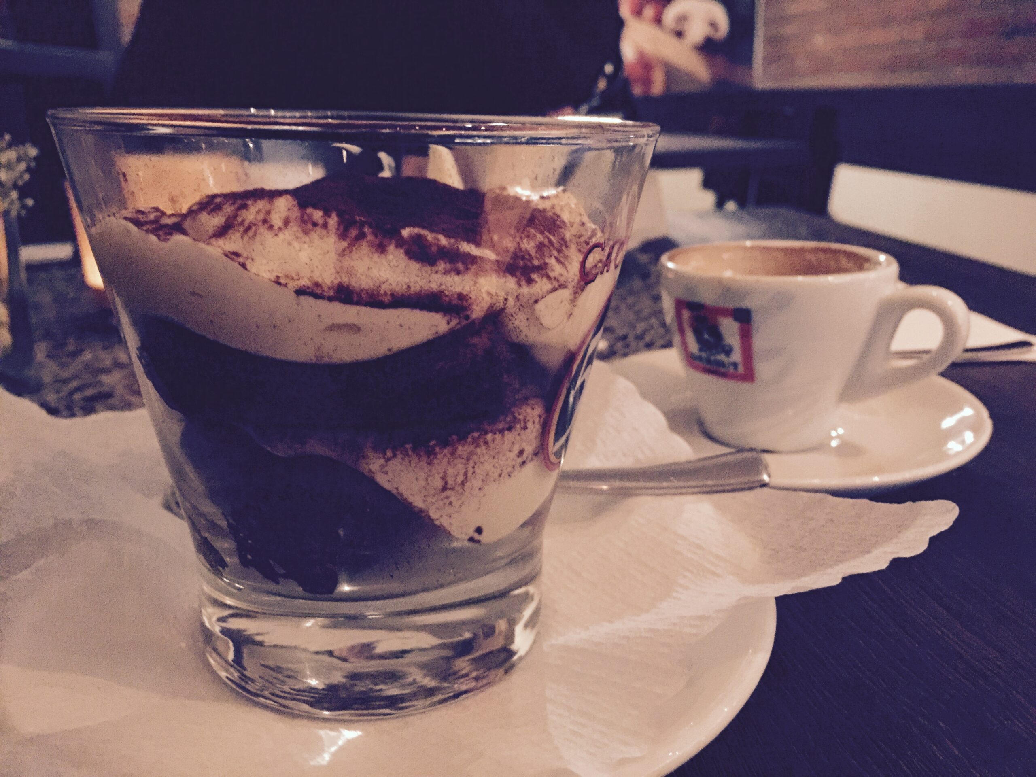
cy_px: 388
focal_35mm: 29
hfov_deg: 61.7
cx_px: 518
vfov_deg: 48.2
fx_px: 868
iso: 400
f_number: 2.2
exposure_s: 1/4
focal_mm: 4.15
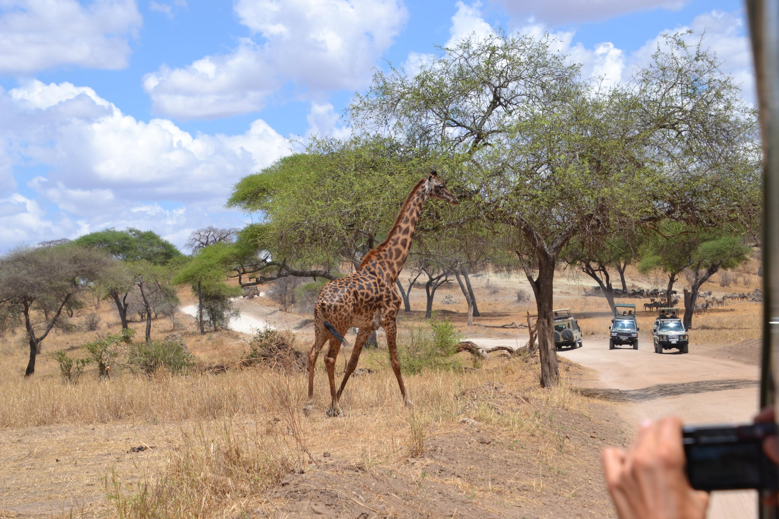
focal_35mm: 82
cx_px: 390
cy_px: 260
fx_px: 1785
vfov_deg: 16.6
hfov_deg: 24.6
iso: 100
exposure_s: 1/250
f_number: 8
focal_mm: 55
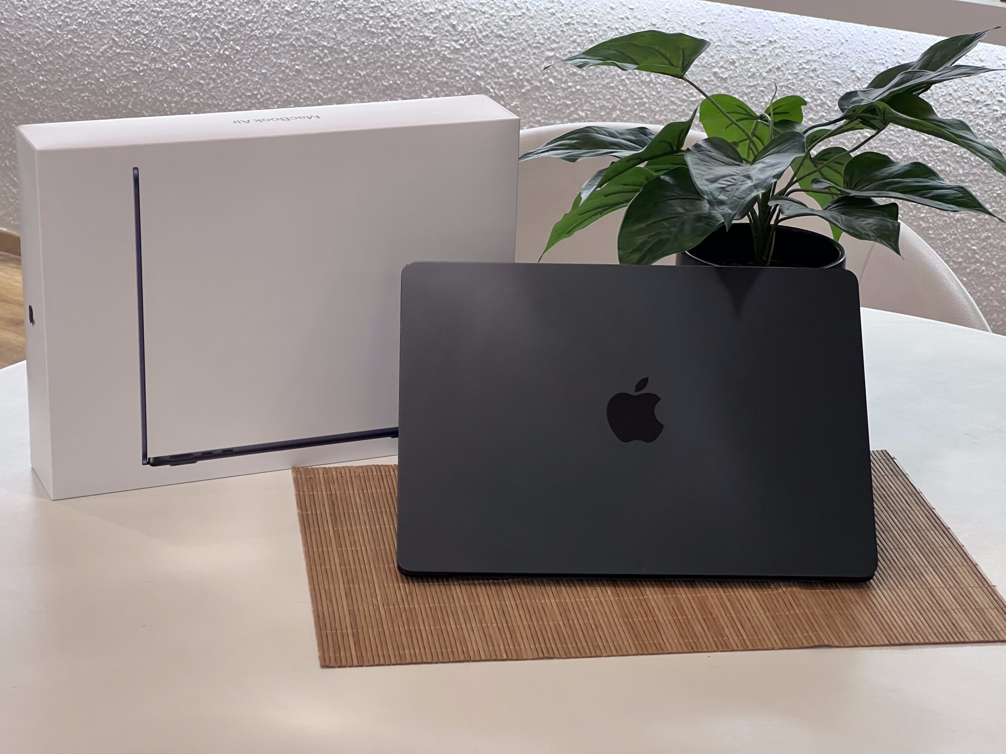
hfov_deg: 25.3
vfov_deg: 19.1
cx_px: 503
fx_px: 2238
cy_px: 377
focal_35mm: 77
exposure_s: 1/60
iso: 200
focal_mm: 9
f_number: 2.8
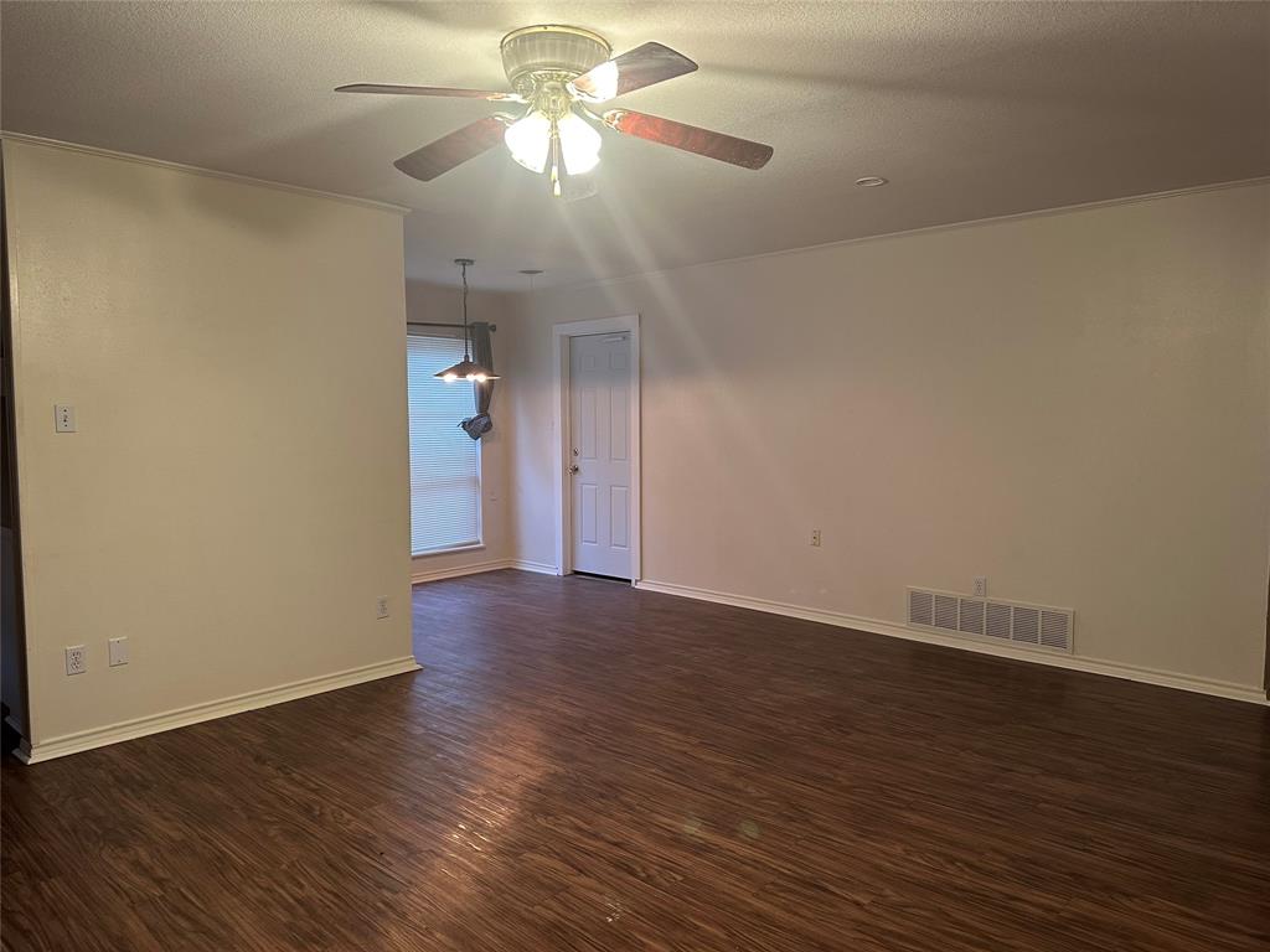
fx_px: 881
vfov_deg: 56.8
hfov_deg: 71.6
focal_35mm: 24
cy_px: 476
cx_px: 635
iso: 320
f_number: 1.78
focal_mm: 6.86
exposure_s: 1/60
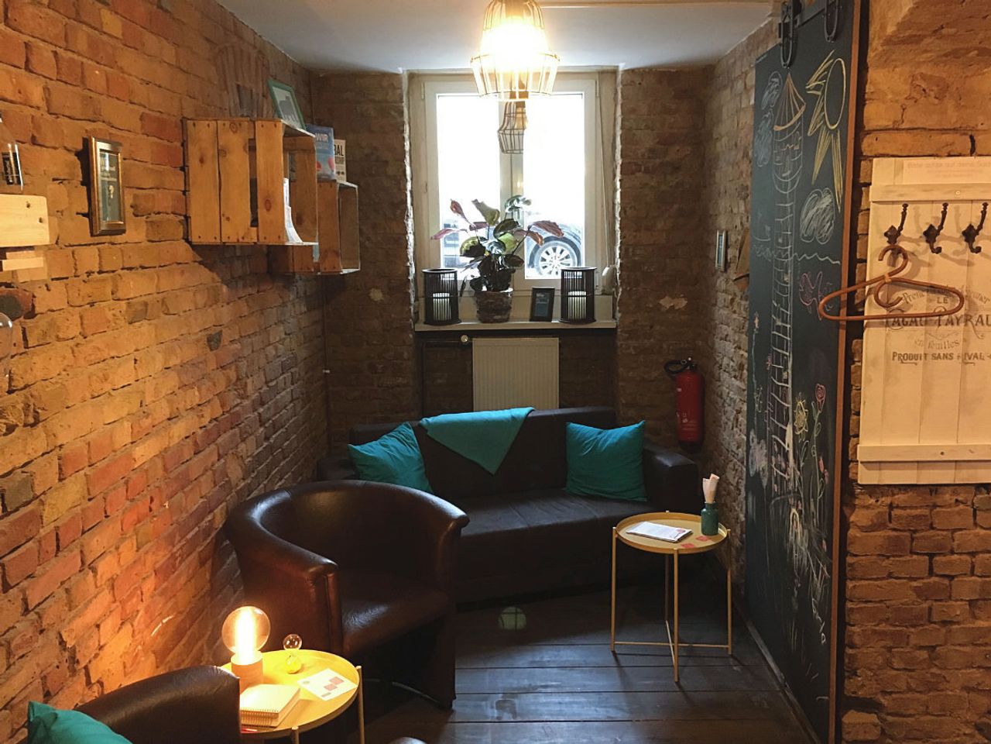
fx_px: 830
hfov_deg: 61.7
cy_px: 372
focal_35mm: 29
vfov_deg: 48.2
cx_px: 496
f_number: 2.2
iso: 200
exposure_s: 1/17
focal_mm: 4.2
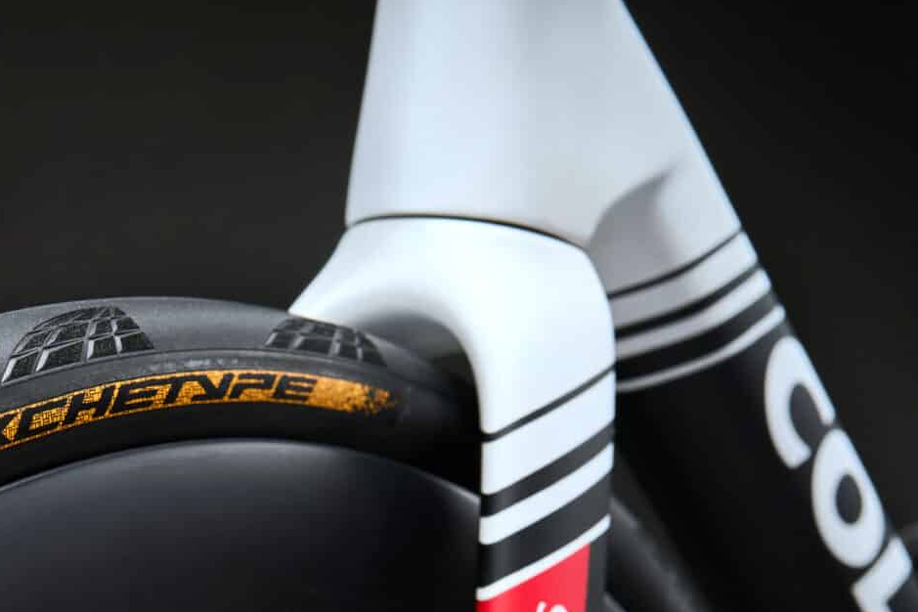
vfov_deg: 12.4
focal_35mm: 109
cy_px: 633
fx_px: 2779
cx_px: 160
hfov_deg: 18.6
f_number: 7.1
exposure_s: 1/2.5
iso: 320
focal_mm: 50
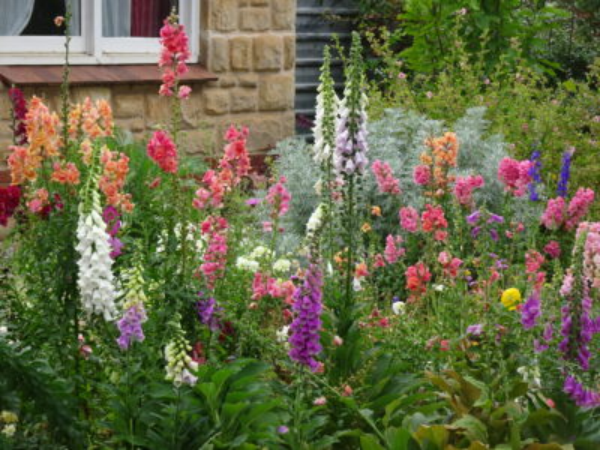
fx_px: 2756
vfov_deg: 9.3
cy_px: 225
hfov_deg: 12.4
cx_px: 300
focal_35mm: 159
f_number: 5.6
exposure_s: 1/160
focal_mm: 27.16
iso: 100
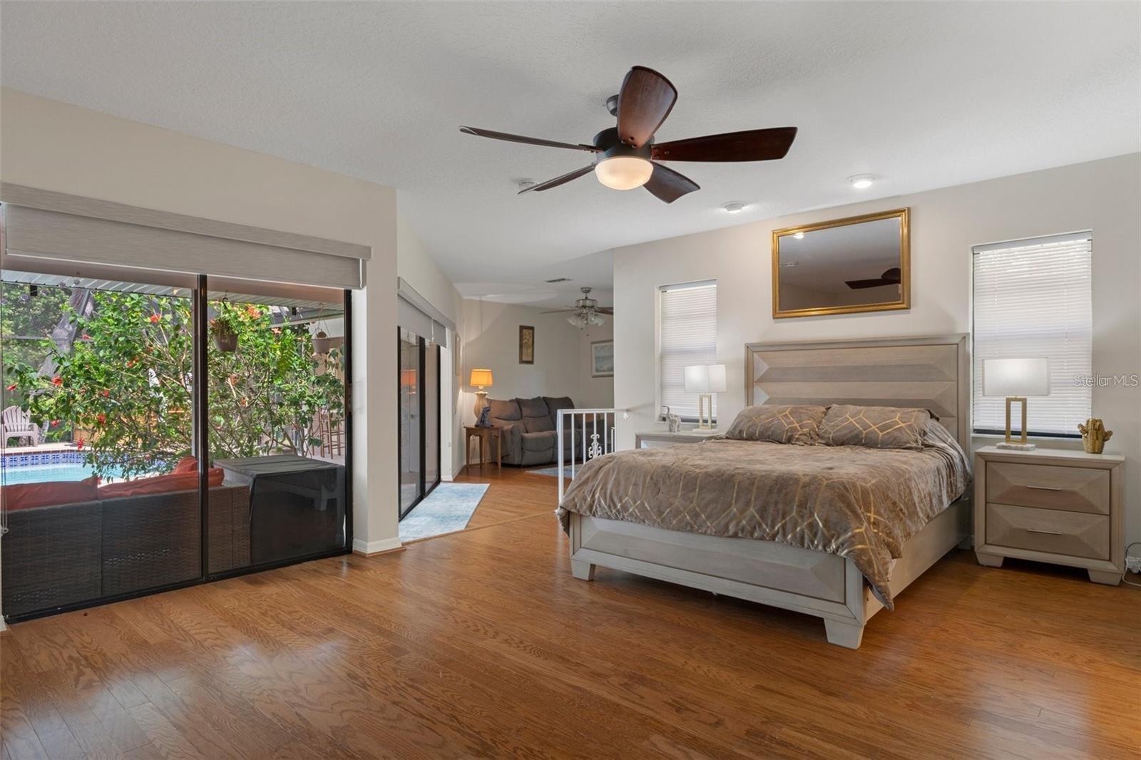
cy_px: 380
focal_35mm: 20
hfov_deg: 85.4
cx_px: 570
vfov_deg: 63.2
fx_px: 618
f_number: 8
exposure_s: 1.5
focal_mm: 13
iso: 250
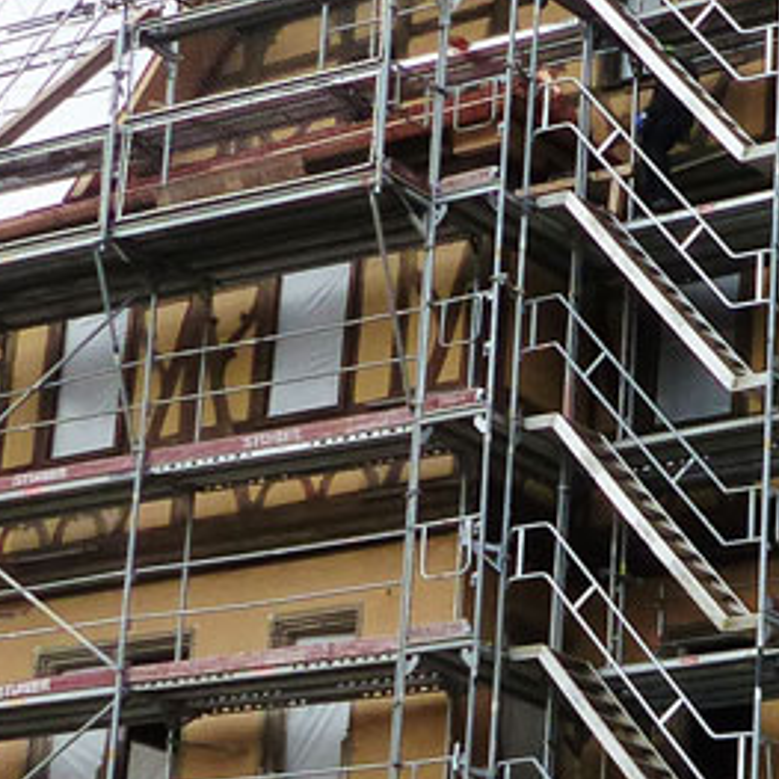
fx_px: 2572
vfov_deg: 17.2
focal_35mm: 101
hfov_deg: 16.5
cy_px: 415
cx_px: 951
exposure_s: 1/800
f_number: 4
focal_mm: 4.5
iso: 160
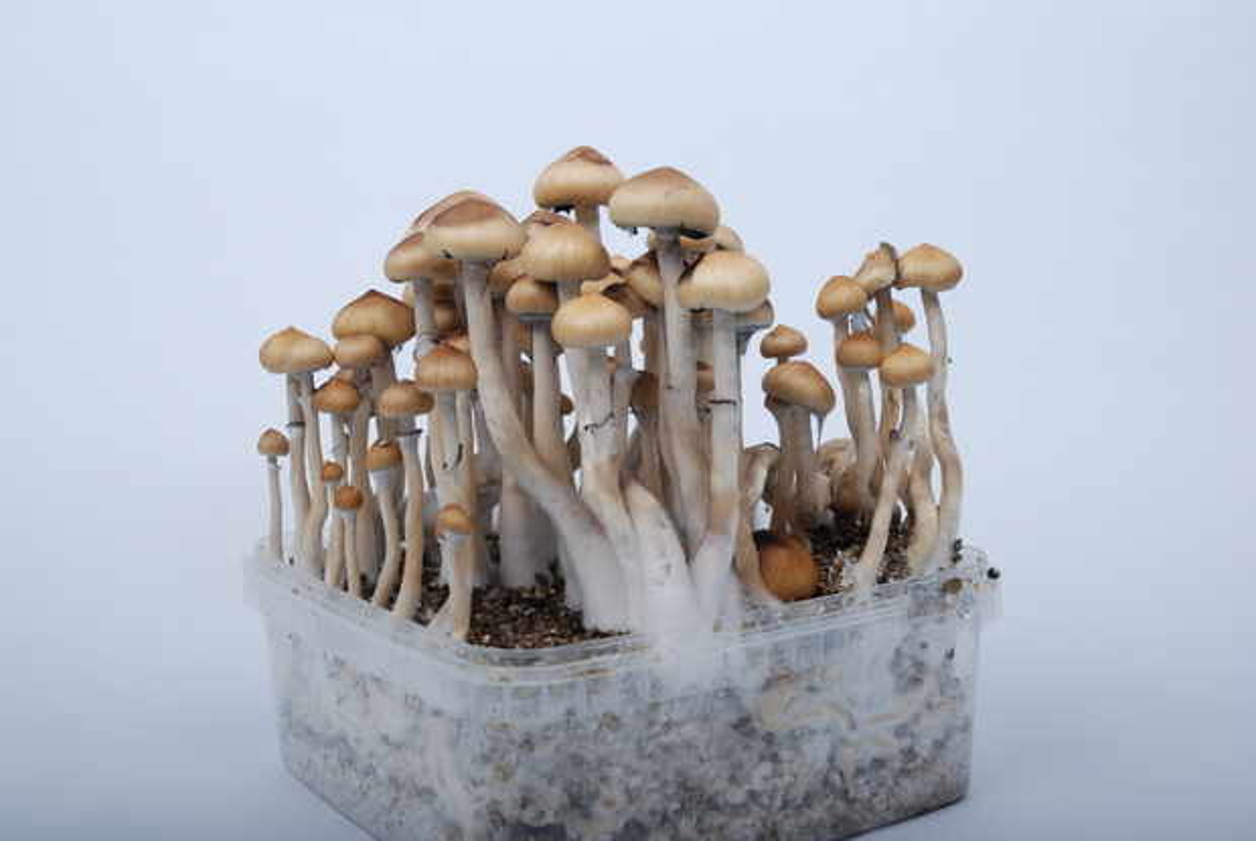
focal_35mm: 57
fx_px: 1991
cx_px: 628
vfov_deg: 23.8
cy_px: 420
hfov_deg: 35.0
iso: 320
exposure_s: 1/200
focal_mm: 38
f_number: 7.1
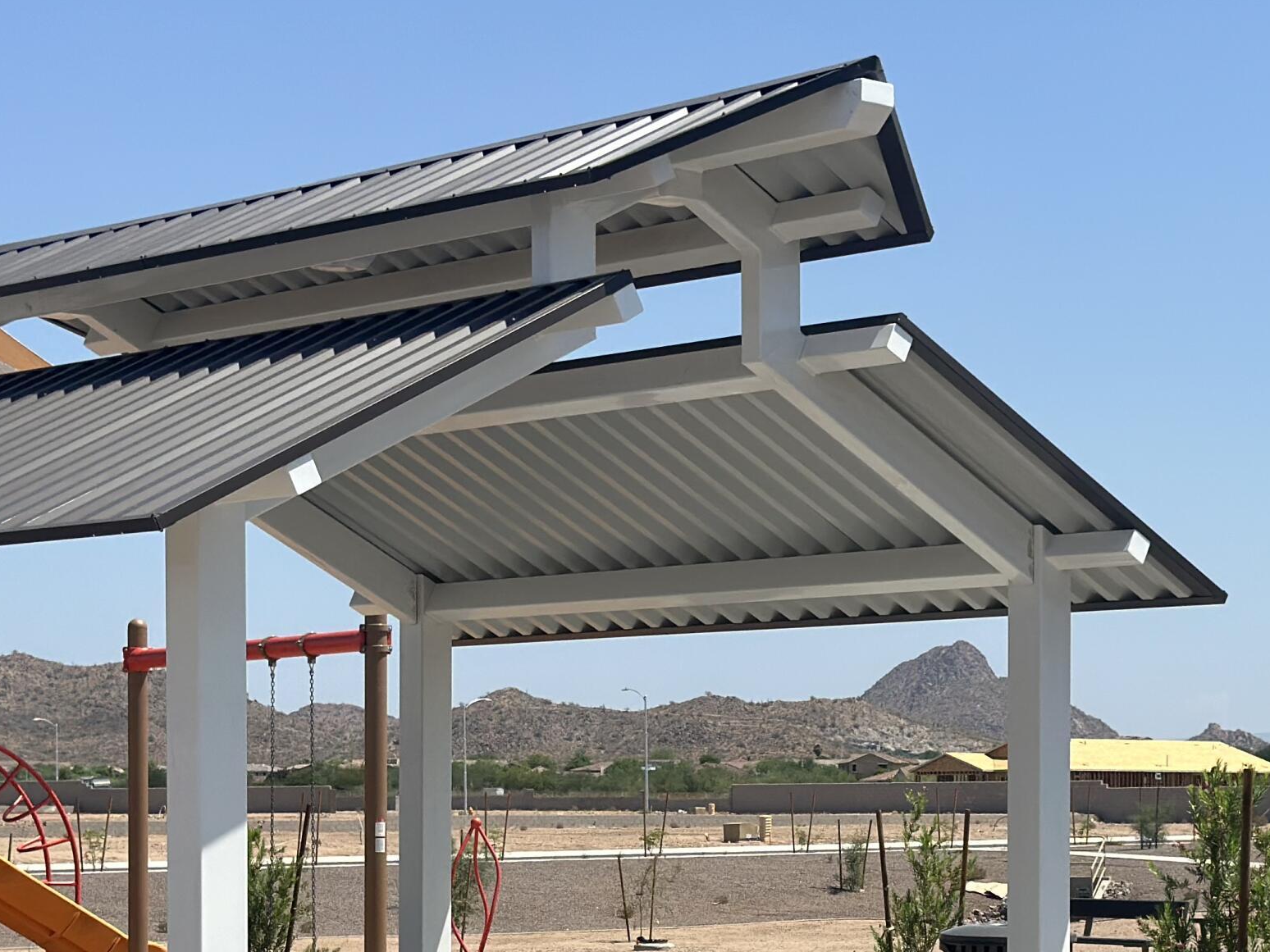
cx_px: 884
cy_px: 786
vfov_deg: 15.8
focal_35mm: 93
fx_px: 3412
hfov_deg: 21.0
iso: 100
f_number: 1.78
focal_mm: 6.86
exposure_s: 1/6623
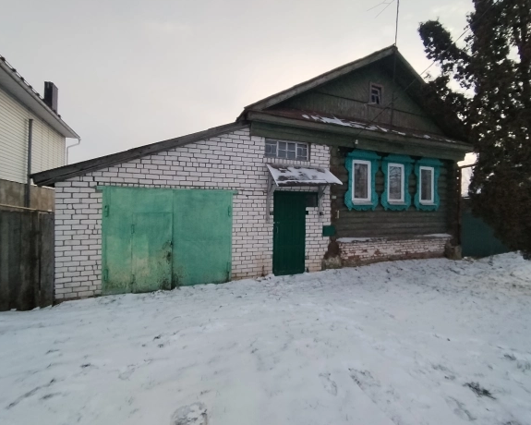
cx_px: 282
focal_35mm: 18
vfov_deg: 73.8
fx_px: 283
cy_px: 210
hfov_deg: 86.3
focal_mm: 1.42
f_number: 2.2
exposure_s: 1/1320
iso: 100
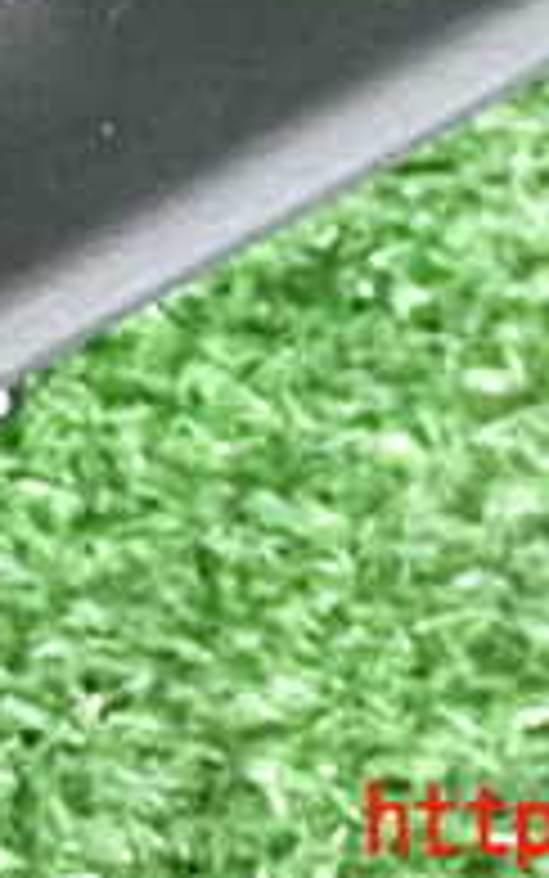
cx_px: 32
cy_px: -131
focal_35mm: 219
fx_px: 5239
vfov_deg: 9.5
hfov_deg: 6.0
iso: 2000
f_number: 3.8
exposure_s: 1/80
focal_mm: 11.88
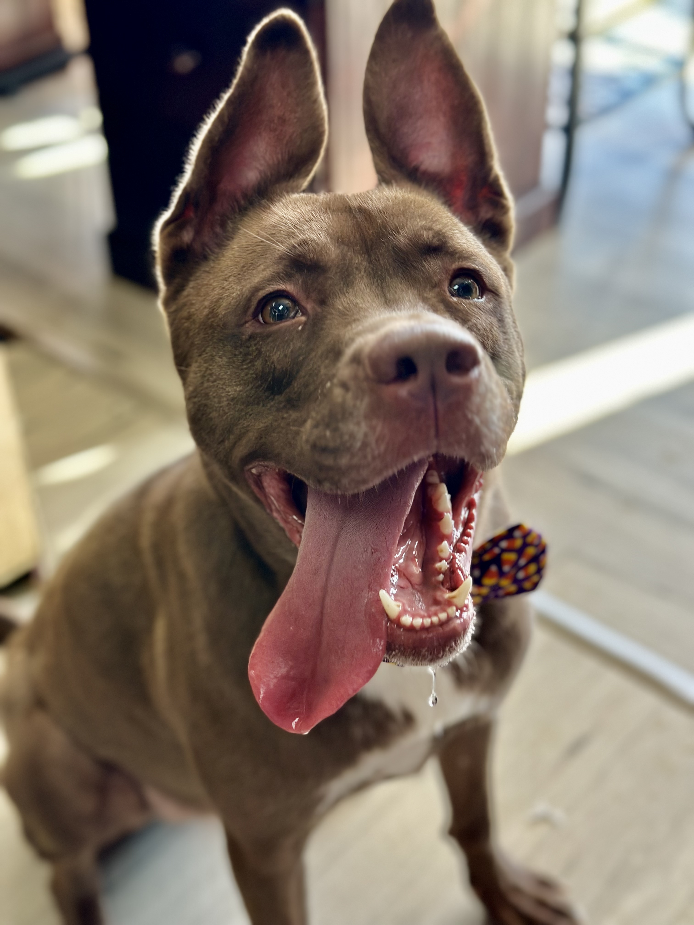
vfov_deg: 39.7
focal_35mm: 48
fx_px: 1283
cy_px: 462
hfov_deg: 30.3
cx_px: 347
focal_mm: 6.86
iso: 125
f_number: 1.78
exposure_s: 1/120
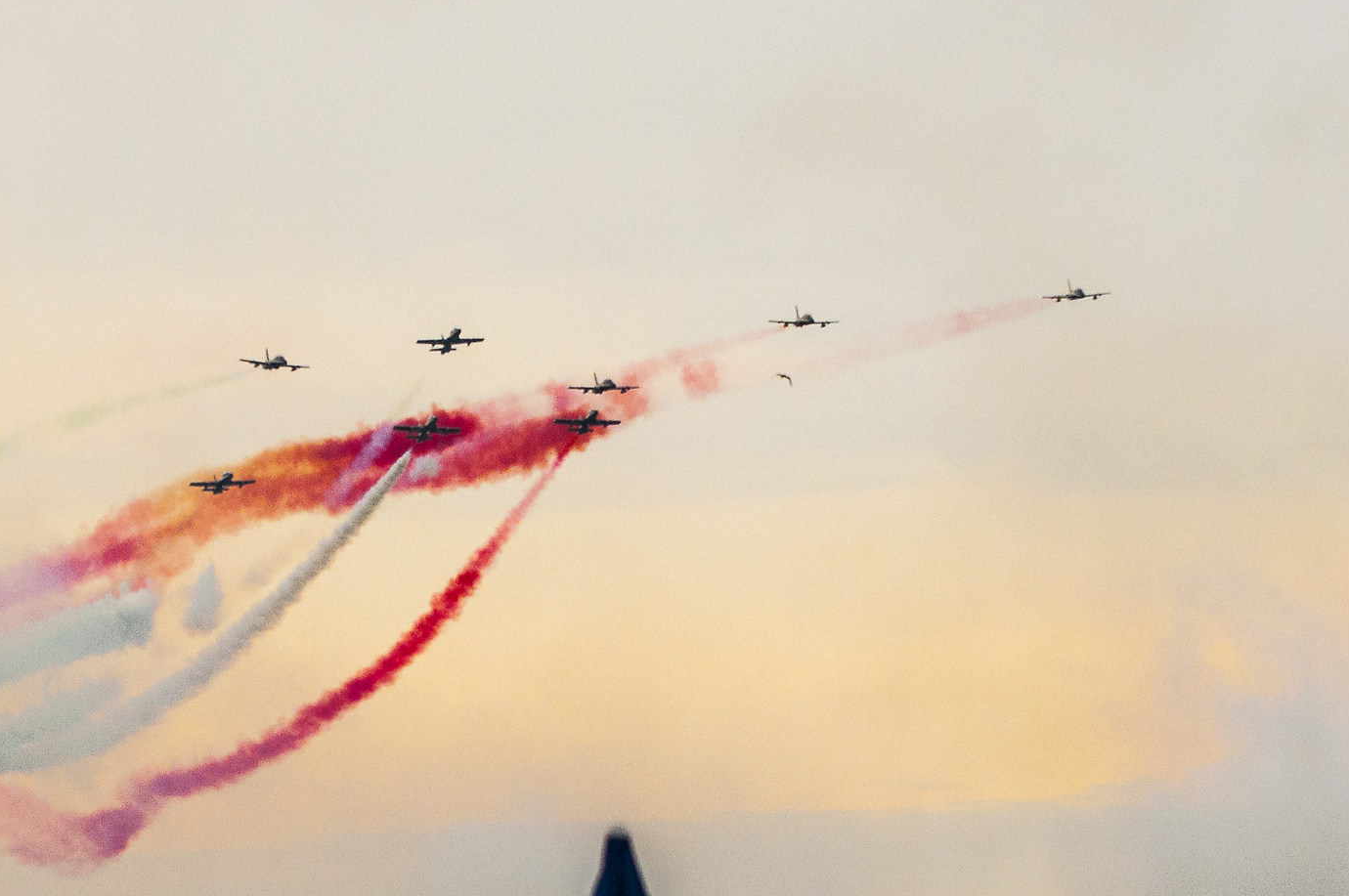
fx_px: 8984
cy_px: 682
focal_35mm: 240
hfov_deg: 8.6
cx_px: 324
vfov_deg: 5.7
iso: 1000
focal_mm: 92
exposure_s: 1/1000
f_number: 8
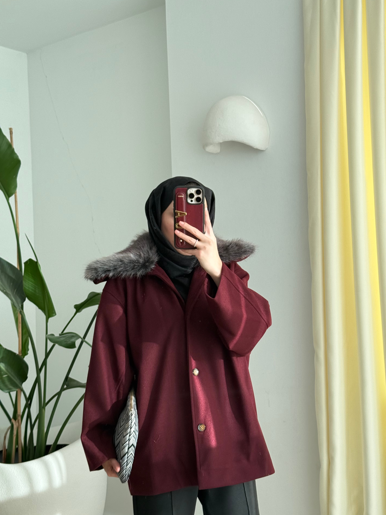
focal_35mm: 51
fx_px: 758
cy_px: 253
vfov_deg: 37.5
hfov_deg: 28.6
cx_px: 205
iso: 80
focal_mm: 6.76
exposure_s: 1/269
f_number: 1.78
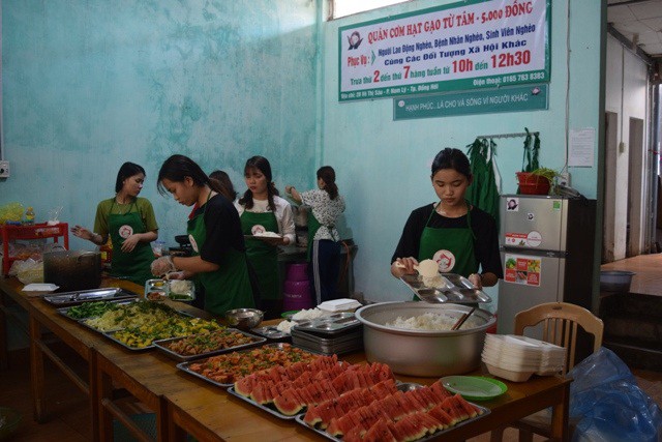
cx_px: 331
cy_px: 221
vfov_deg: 38.4
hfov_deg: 55.1
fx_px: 635
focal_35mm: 34
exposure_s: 1/60
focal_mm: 23
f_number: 3.8
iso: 1000
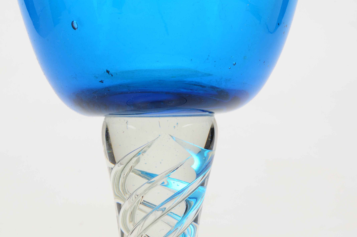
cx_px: 165
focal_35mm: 114
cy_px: 148
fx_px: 1125
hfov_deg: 18.0
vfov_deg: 12.0
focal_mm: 55
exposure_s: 1/160
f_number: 25
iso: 100
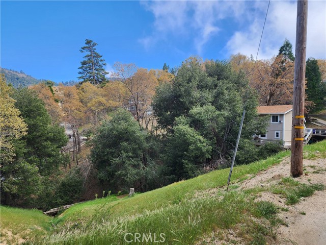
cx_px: 163
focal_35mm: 23
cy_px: 122
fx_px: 217
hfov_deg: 73.9
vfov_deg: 58.9
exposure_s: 1/569
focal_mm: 6.4
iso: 12
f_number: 1.8
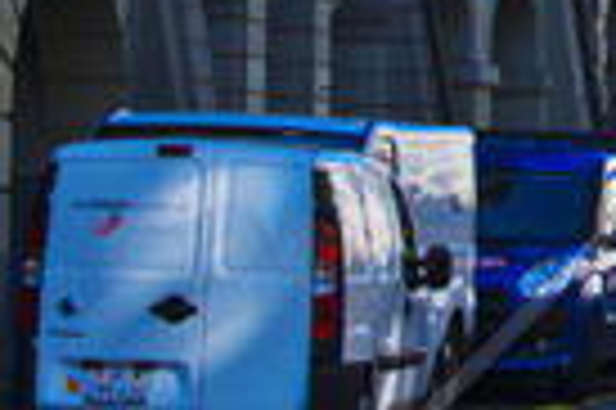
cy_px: -410
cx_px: 1245
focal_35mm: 336
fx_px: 5746
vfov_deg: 4.0
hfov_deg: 6.0
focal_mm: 35
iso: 100
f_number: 5.6
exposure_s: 1/350
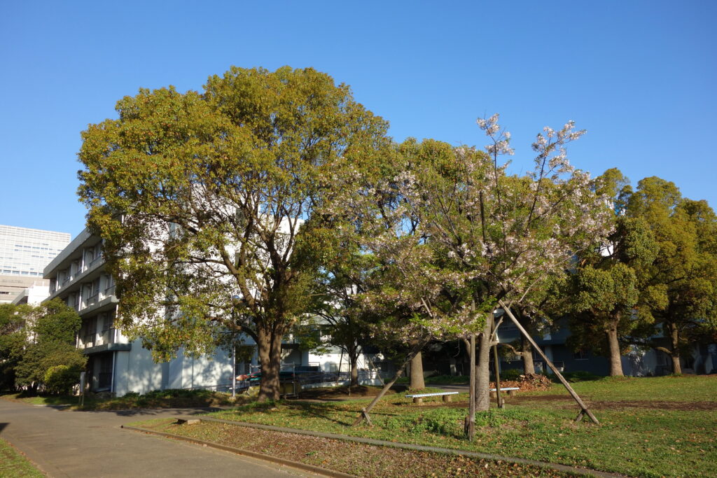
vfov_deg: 46.4
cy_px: 239
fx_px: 558
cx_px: 358
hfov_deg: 65.5
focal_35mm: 28
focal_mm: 10.4
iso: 125
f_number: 5.6
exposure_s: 1/320
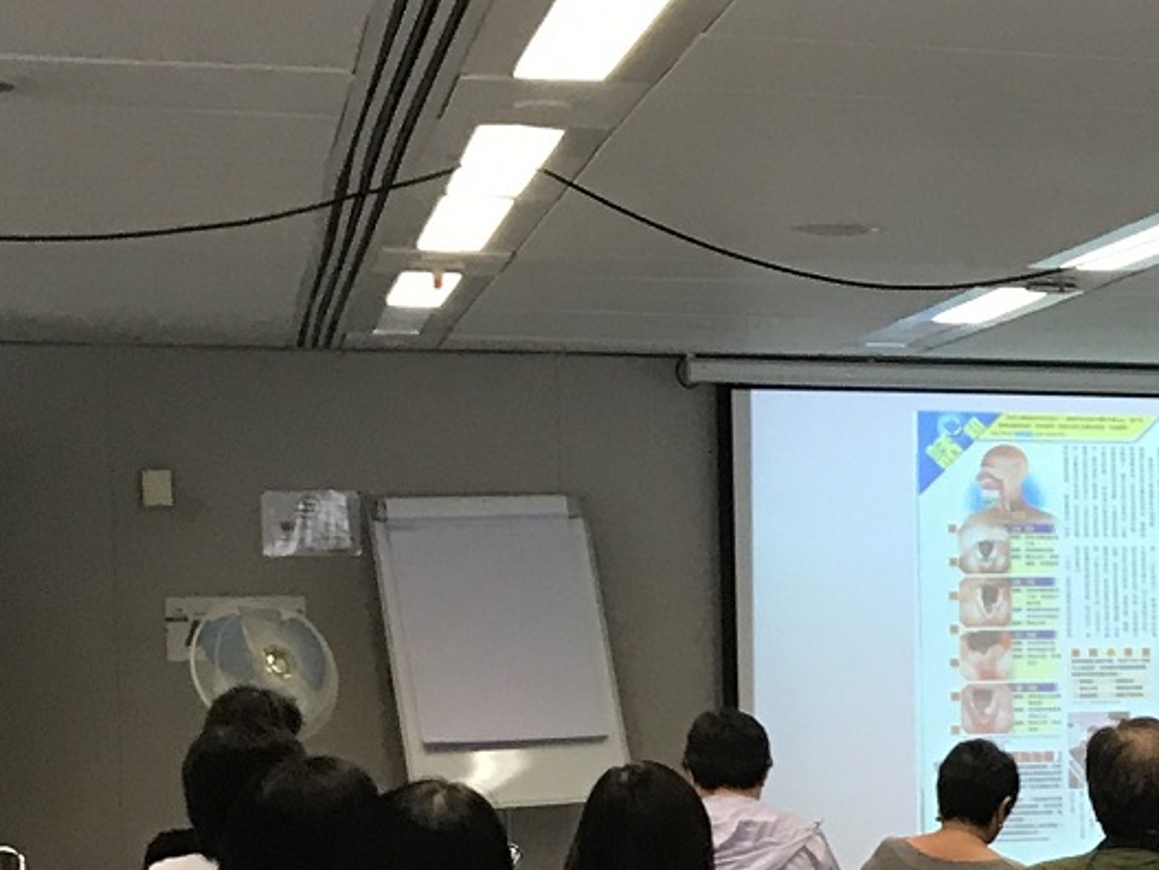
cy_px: 863
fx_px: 3549
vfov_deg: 13.8
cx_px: 1769
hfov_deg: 16.7
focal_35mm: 106
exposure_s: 1/33
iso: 32
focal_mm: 3.99
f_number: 1.8
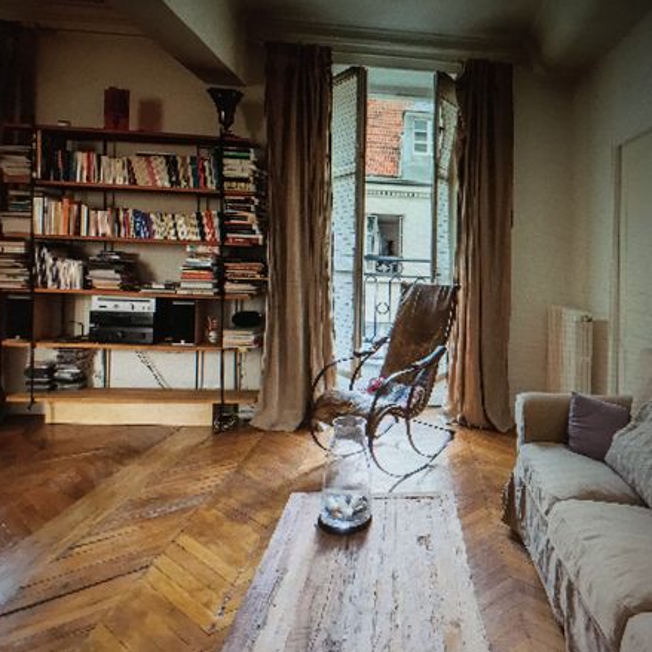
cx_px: 385
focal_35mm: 35
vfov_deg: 47.2
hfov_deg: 47.0
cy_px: 330
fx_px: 746
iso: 320
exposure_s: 1/17
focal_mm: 4.15
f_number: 2.2
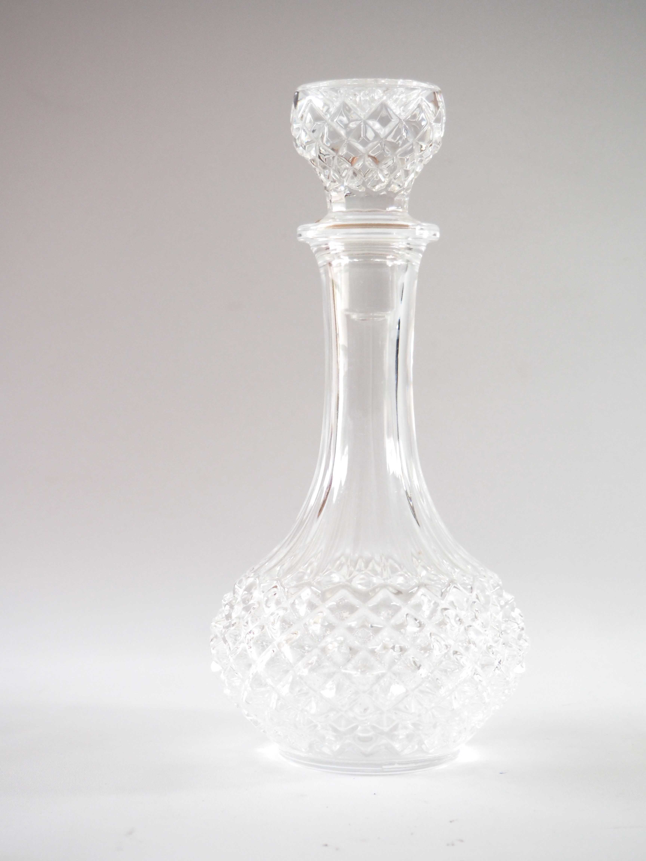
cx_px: 323
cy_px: 430
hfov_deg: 21.0
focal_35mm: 70
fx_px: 1742
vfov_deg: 27.8
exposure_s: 1/80
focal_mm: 35
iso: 800
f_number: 5.2
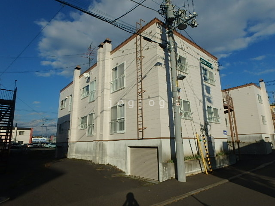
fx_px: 167
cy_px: 103
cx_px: 138
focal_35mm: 21
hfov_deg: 79.0
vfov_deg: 63.4
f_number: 6
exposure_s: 1/1000
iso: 125
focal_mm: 3.7
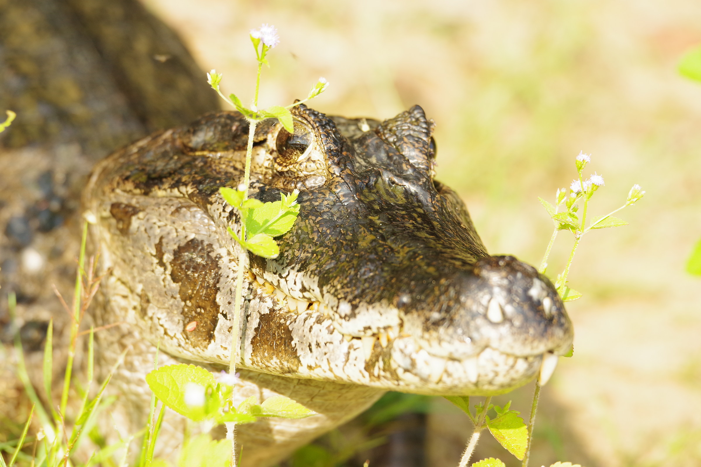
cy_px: 234
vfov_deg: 4.6
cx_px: 350
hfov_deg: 6.9
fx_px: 5840
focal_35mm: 300
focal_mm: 200
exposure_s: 1/640
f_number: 3.5
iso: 400
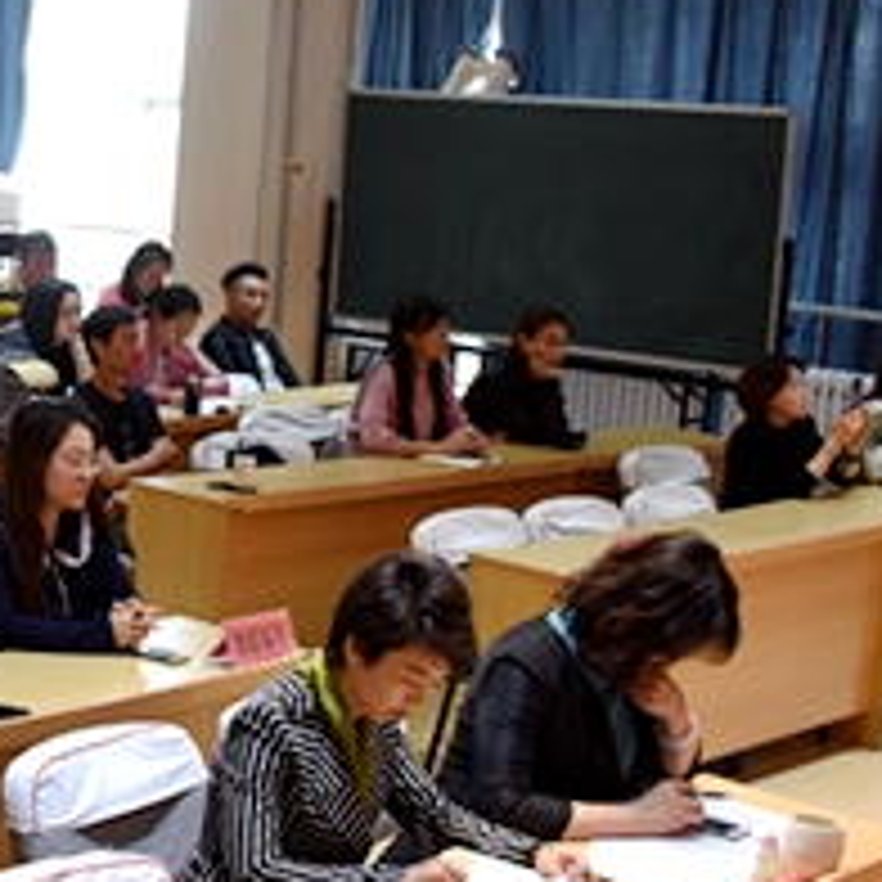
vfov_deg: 23.7
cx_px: -266
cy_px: 405
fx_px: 2104
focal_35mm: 73
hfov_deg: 21.4
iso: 1000
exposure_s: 1/80
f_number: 4.5
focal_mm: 28
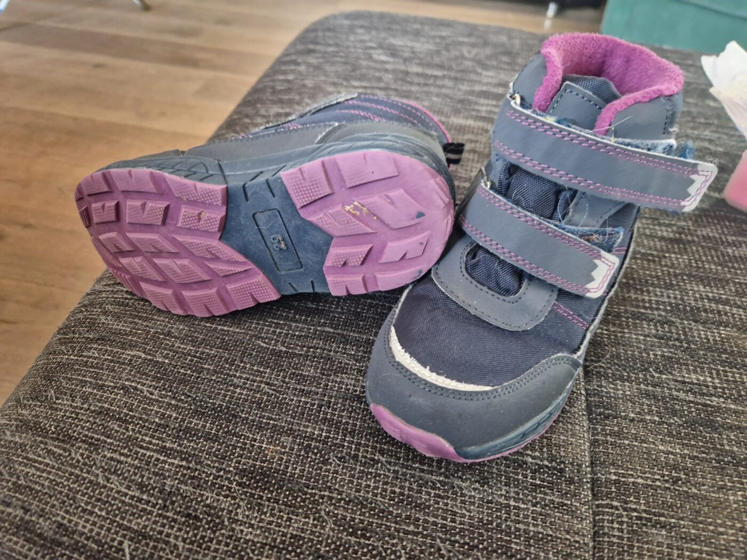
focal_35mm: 23
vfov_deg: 58.9
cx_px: 374
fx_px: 496
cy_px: 280
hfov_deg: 73.9
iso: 500
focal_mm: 5.4
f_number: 1.8
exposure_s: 1/25
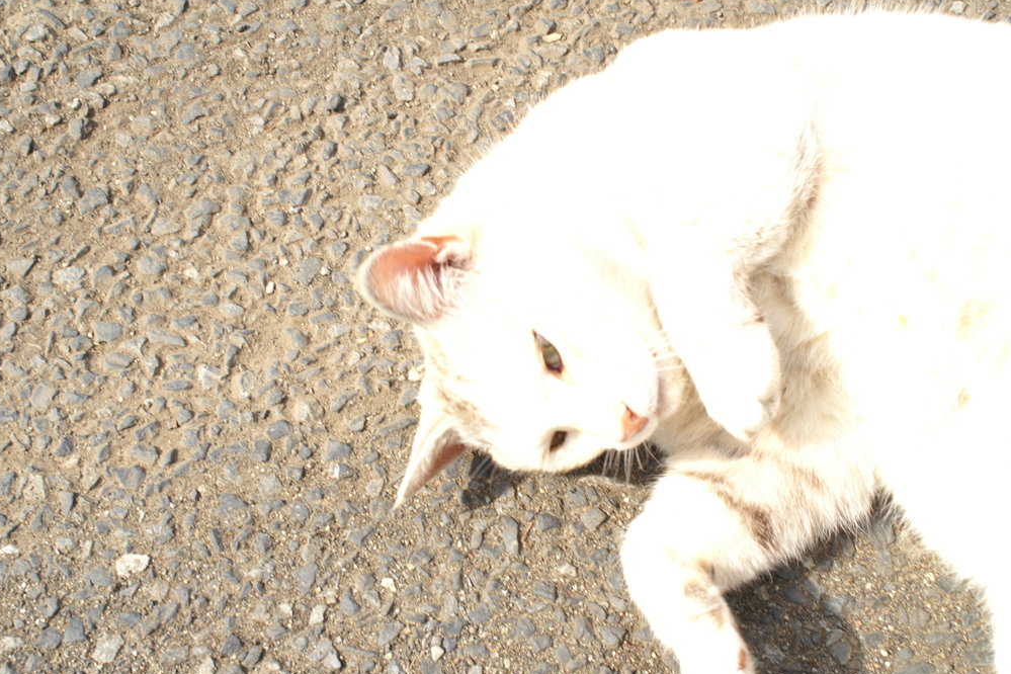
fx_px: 1207
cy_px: 335
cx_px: 502
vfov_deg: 31.2
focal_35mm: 43
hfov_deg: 45.4
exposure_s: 1/160
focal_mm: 28
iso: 100
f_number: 6.3
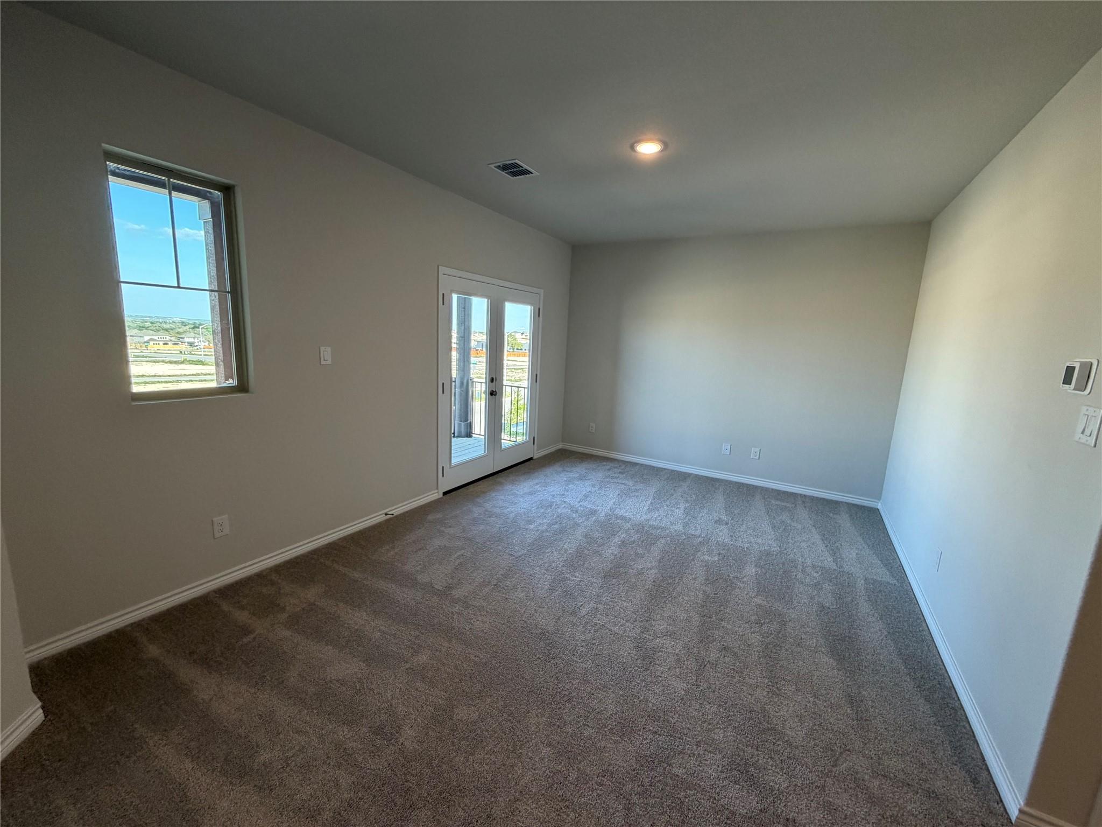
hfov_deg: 102.1
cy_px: 414
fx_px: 446
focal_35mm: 14
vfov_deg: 85.7
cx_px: 551
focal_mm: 2.22
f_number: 2.2
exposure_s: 1/120
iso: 160
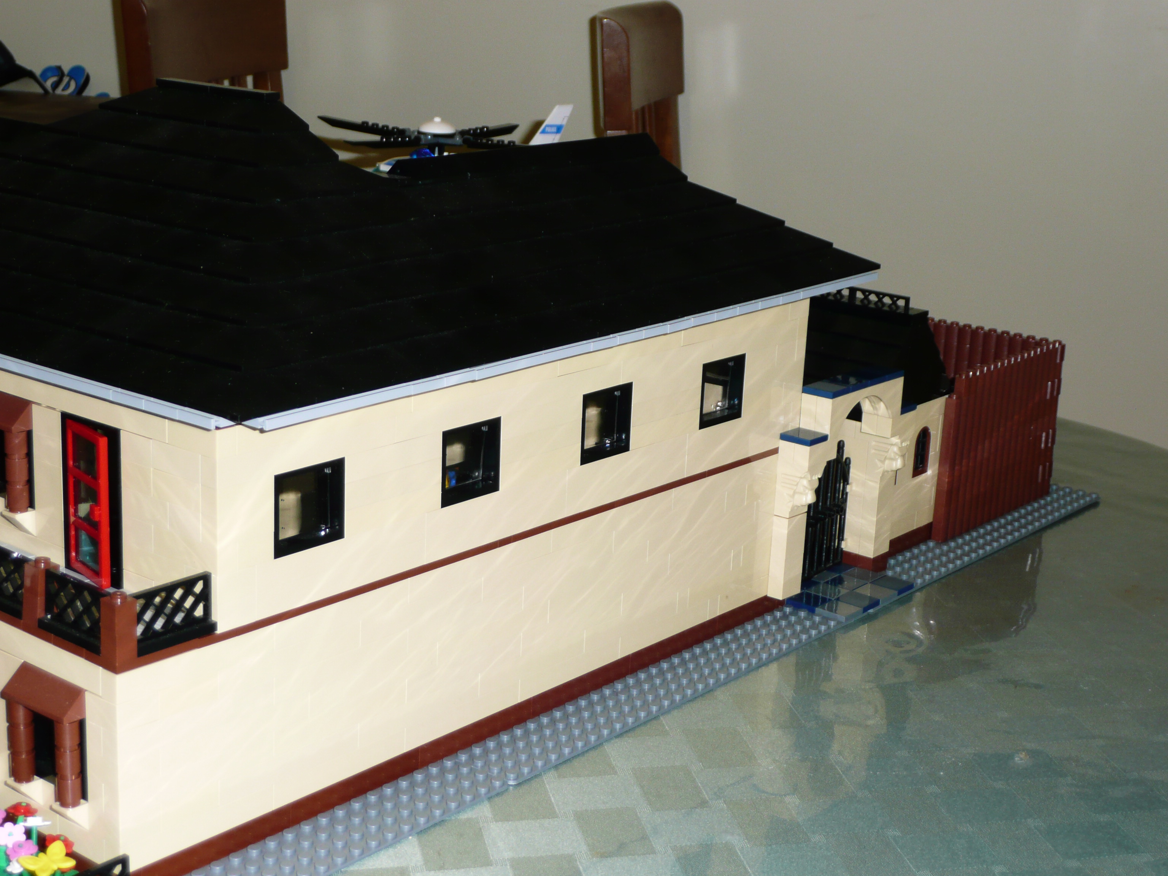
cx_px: 584
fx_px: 1856
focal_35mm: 55
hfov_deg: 34.9
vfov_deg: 26.6
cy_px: 438
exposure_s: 1/30
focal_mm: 9.1
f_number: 4.3
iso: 100
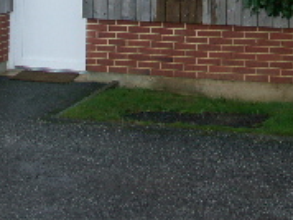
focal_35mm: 104
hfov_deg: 18.9
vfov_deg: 13.1
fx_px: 881
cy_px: -151
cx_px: 150
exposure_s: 1/200
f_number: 3.2
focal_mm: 7.38
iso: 100
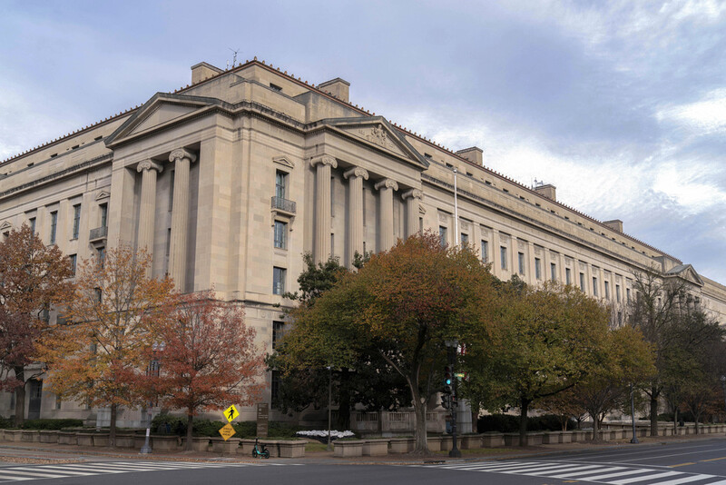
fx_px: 746
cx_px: 363
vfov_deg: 36.0
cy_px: 242
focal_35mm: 37
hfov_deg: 51.9
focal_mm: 37
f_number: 4.5
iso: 100
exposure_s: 1/500
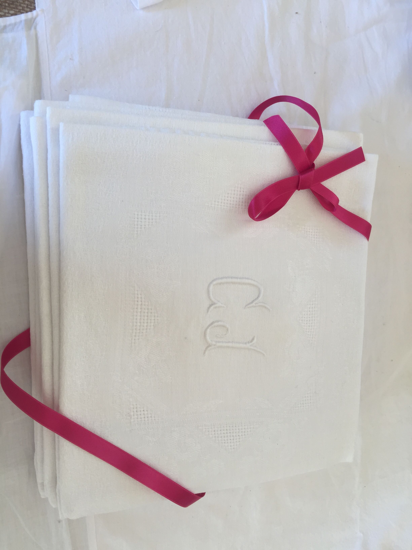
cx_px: 206
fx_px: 460
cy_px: 275
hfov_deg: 48.2
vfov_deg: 61.7
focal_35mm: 29
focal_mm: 4.15
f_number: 2.2
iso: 32
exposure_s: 1/50
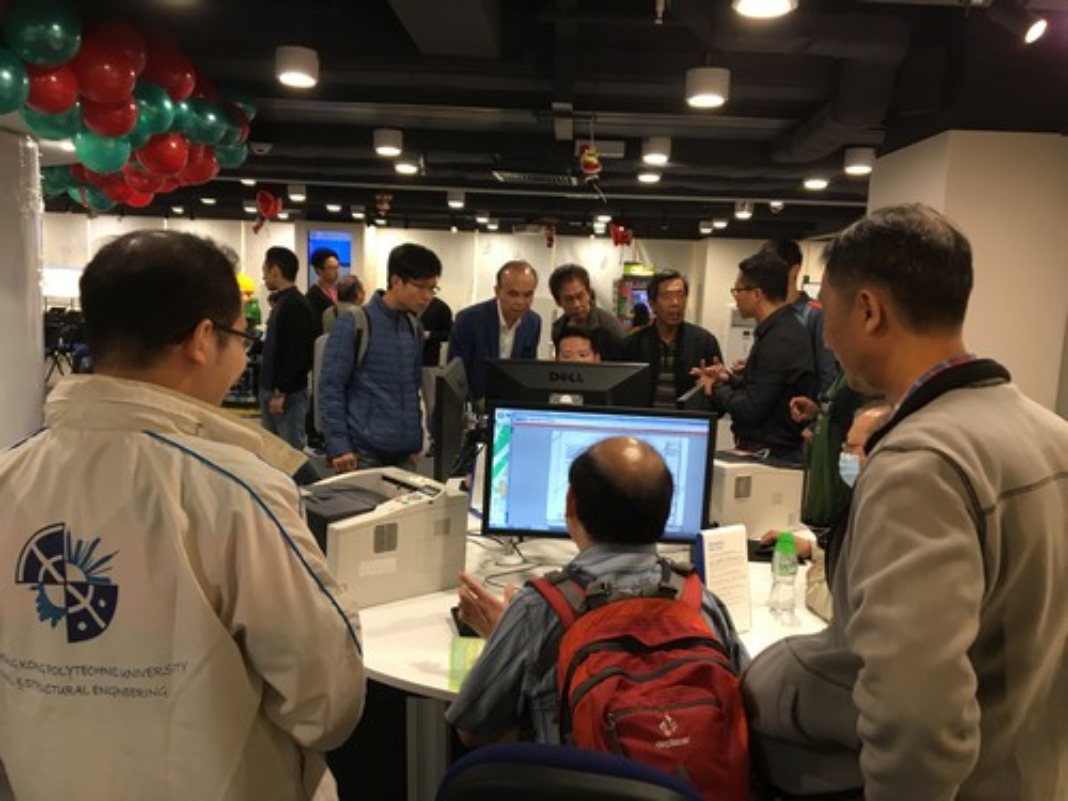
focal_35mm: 29
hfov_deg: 61.7
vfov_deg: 48.2
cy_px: 400
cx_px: 534
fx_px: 895
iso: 80
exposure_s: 1/33
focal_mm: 4.15
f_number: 2.2
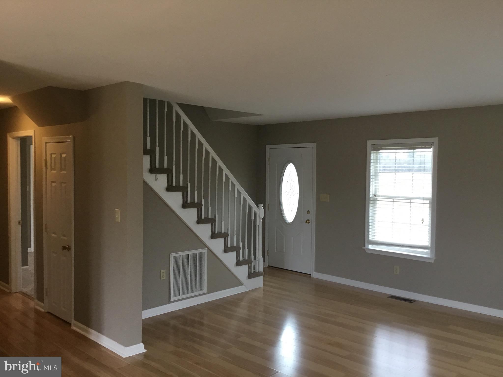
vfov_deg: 45.4
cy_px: 188
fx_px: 450
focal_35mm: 31
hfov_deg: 58.4
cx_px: 252
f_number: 2.4
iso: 50
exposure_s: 1/30
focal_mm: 3.3
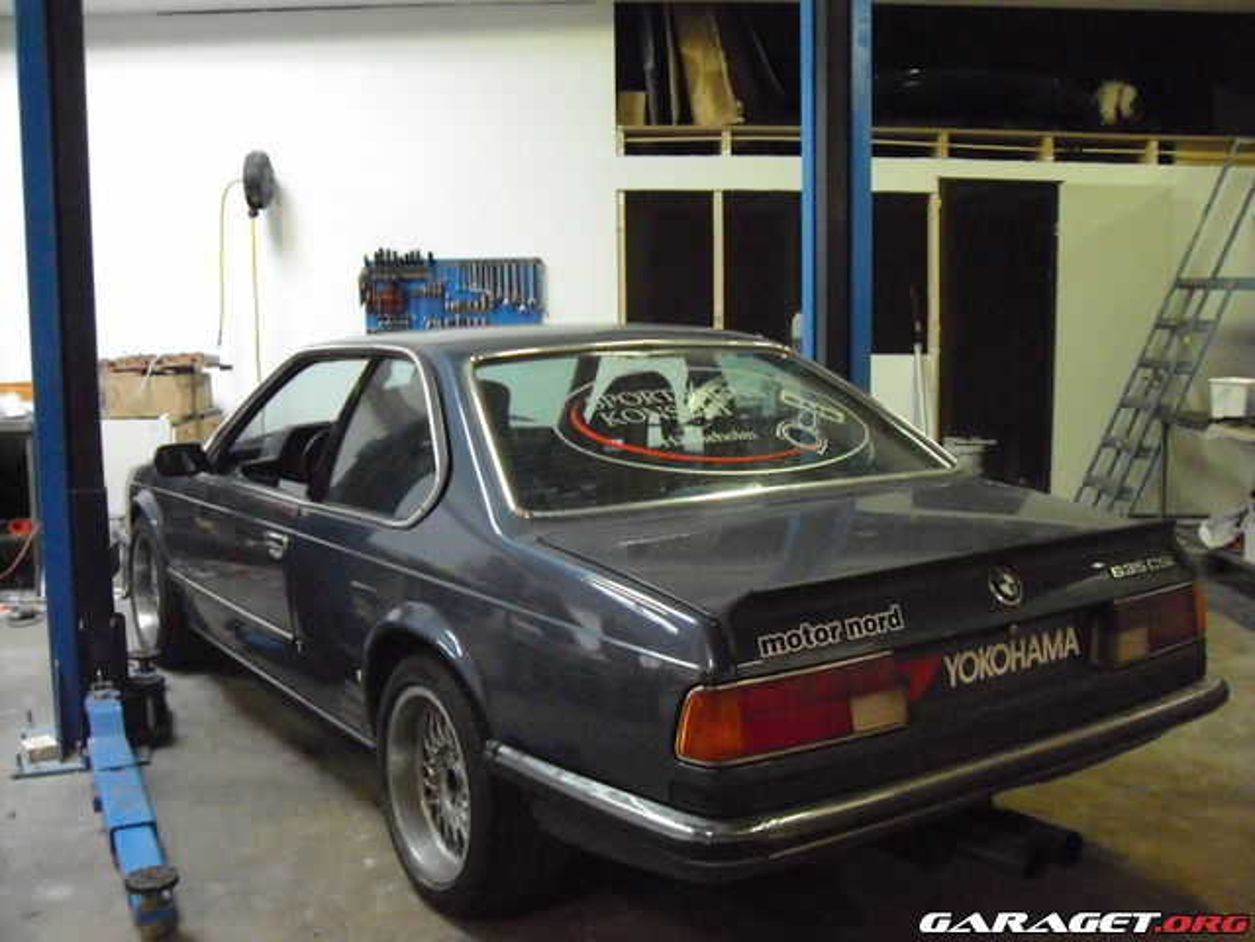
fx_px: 1341
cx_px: 628
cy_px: 471
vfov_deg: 38.7
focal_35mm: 37
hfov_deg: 50.1
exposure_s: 1/30
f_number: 2.7
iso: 1250
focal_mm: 6.2
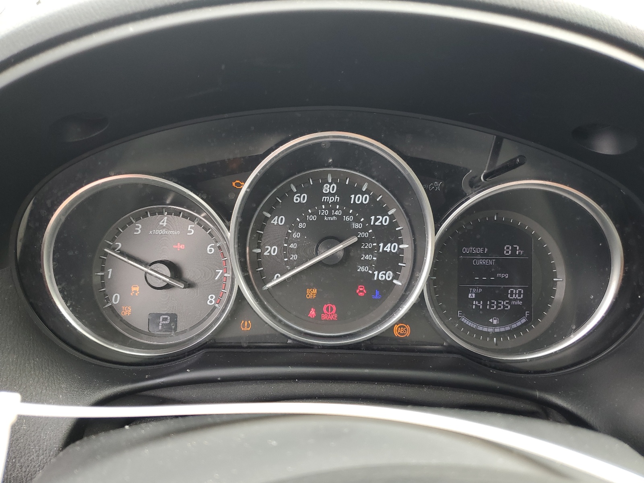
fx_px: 484
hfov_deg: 67.3
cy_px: 242
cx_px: 322
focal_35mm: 26
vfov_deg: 53.1
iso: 50
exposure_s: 1/152
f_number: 1.5
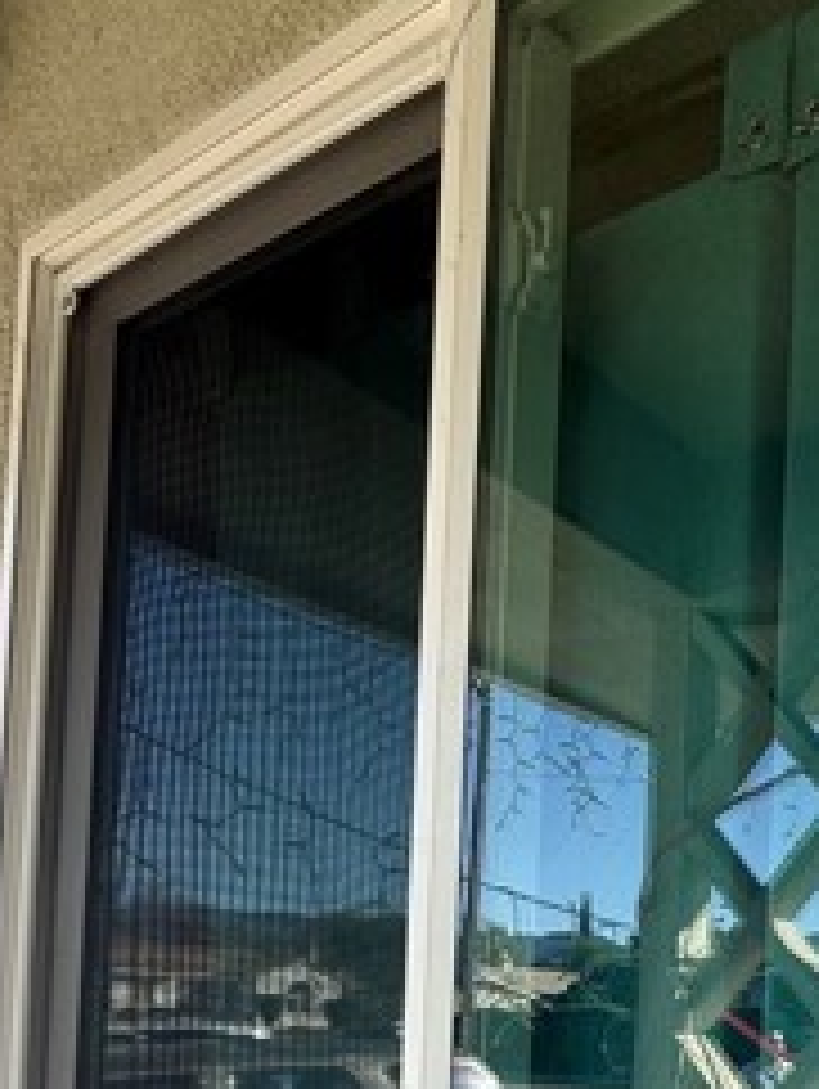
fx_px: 1165
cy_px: 999
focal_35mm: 37
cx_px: 882
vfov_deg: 45.0
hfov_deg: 34.0
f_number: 2.2
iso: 50
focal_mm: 2.22
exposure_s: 1/388
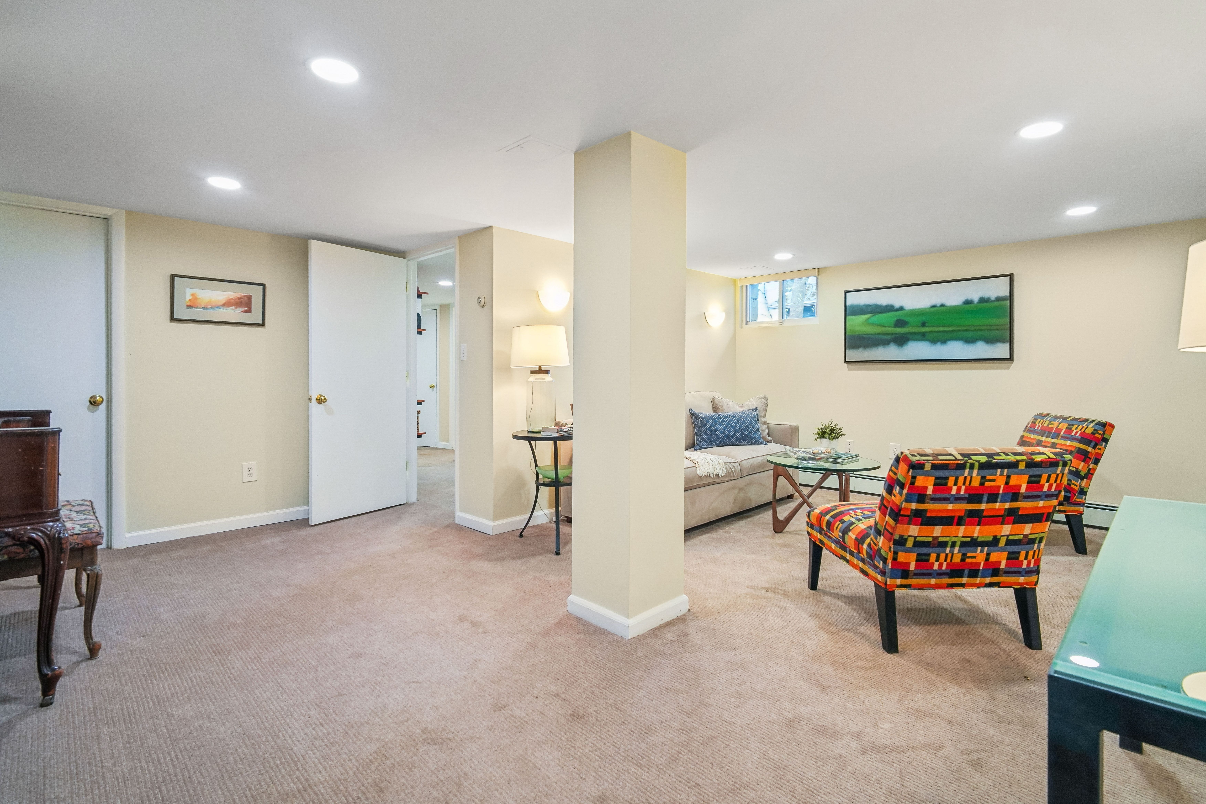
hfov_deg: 96.7
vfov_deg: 73.7
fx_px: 536
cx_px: 603
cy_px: 402
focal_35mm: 16
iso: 400
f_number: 8
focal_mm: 16
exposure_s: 1/10
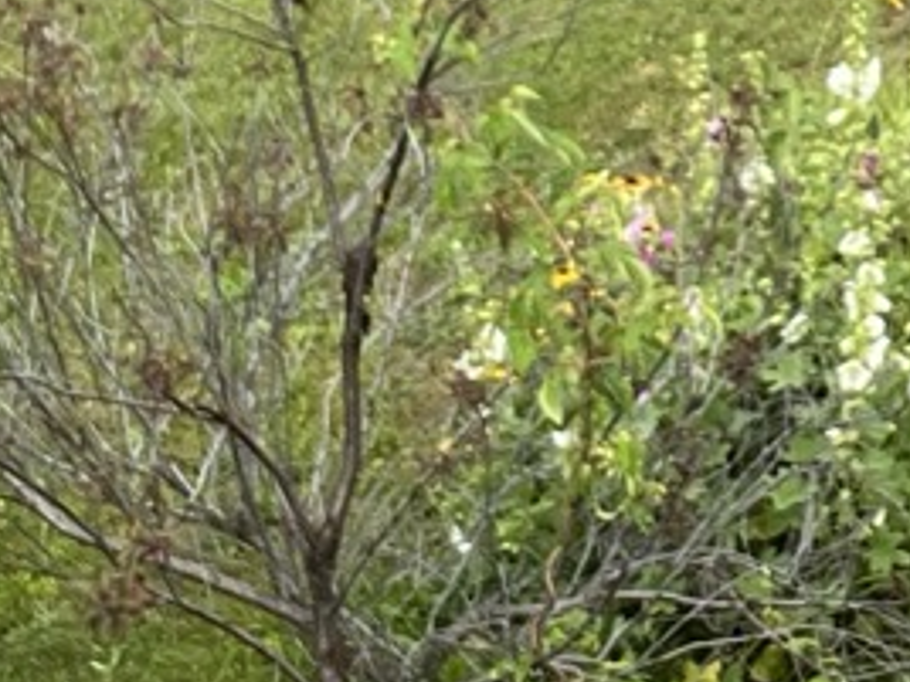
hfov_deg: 17.6
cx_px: 835
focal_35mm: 110
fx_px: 2892
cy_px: -156
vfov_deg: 13.1
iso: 32
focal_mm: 2.71
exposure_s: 1/429
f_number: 2.2
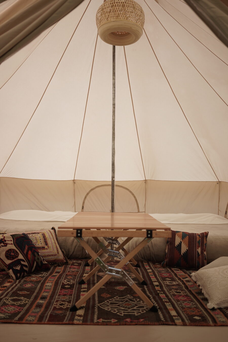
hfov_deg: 37.9
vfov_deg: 54.4
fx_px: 332
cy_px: 171
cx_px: 114
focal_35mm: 35
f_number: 2.8
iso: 100
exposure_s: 1/1250
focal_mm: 35
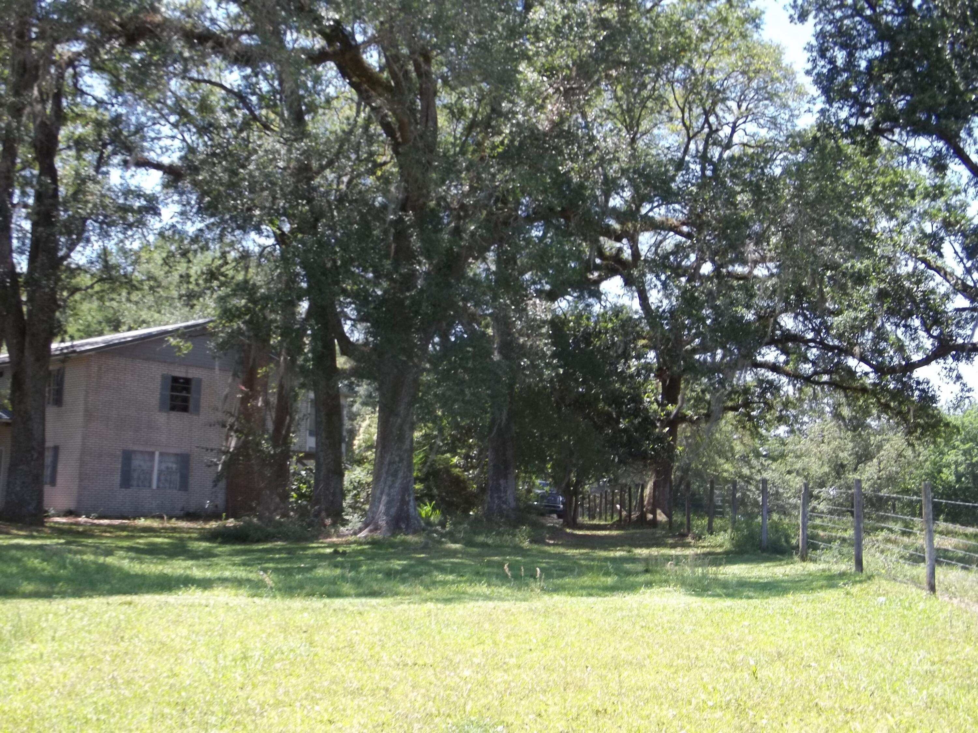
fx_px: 1300
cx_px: 489
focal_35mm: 46
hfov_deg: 41.2
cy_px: 366
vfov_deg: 31.5
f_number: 3.7
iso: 64
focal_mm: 8.3
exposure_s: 1/160
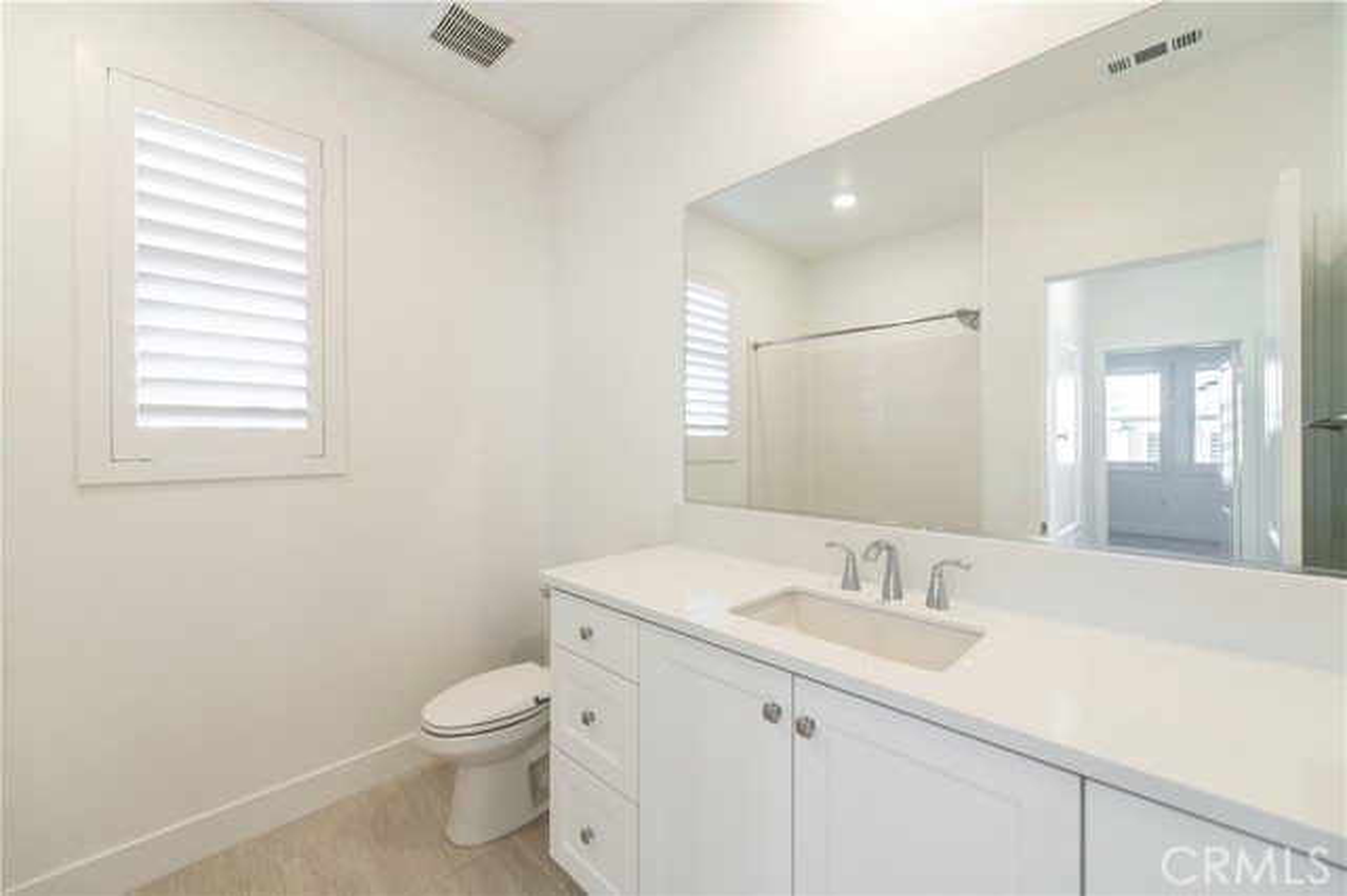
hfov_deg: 104.3
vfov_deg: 81.1
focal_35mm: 14
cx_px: 674
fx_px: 524
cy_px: 448
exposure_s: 1/250
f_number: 3.2
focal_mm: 14
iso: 400
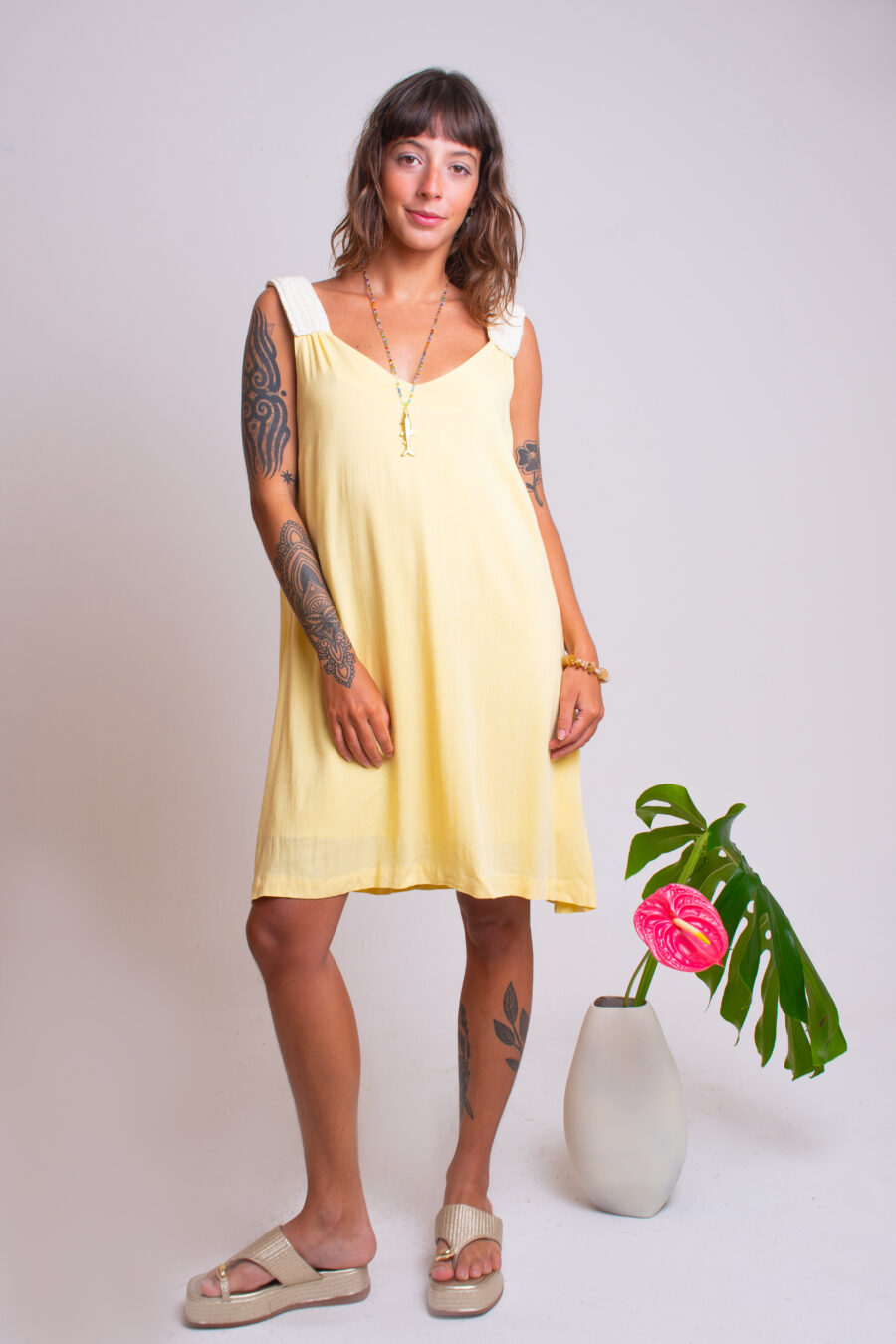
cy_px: 672
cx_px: 448
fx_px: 1680
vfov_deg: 43.6
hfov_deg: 29.9
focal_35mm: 45
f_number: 9
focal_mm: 30
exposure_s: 1/160
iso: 100
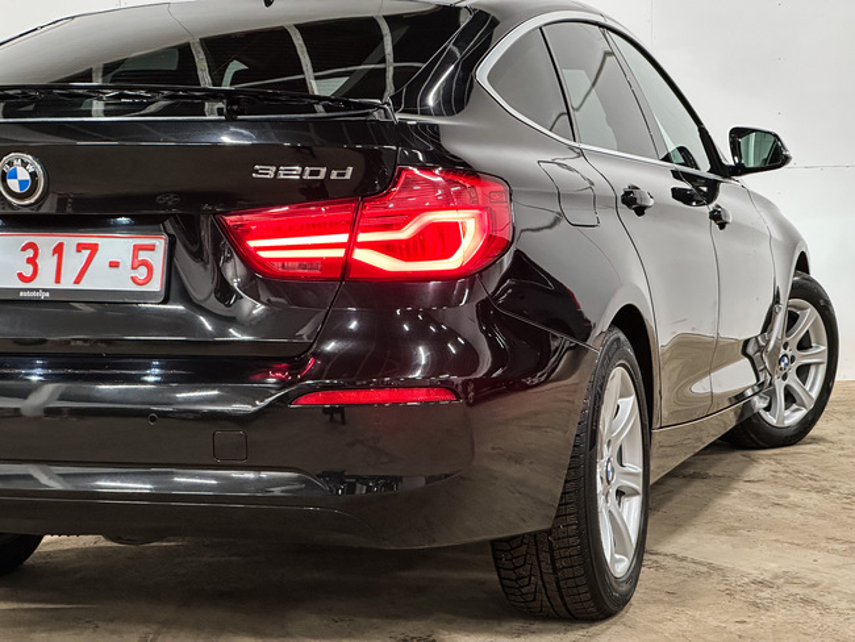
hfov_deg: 25.3
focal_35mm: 77
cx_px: 428
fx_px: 1903
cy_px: 321
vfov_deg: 19.2
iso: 800
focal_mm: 9
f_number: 2.8
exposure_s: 1/35
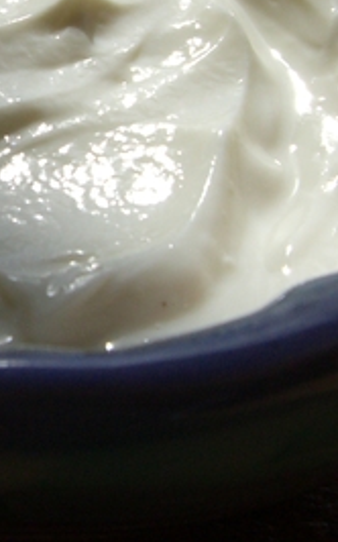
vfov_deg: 21.3
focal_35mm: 97
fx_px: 1431
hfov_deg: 13.4
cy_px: 139
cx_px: 61
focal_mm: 6.2
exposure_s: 1/800
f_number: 4.3
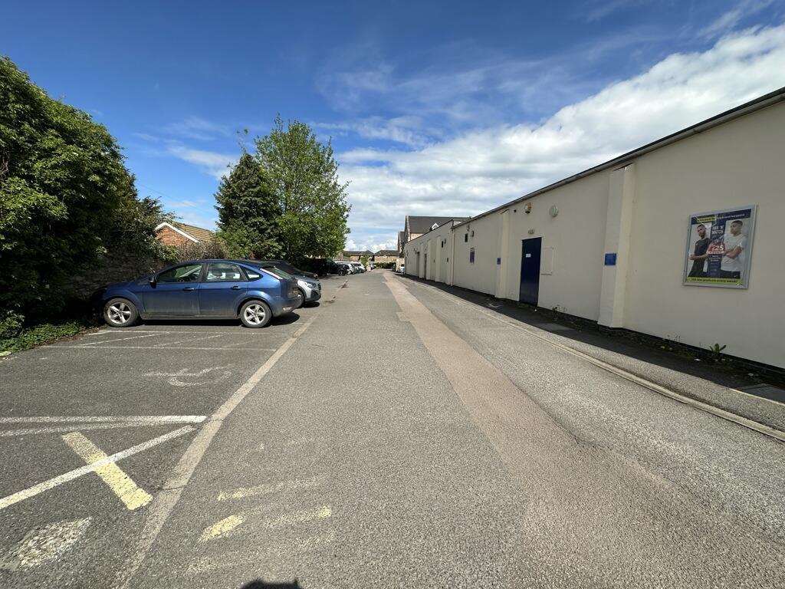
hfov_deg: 102.1
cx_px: 392
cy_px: 294
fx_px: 317
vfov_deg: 85.7
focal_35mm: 14
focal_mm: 2.22
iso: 50
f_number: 2.2
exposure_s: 1/2747
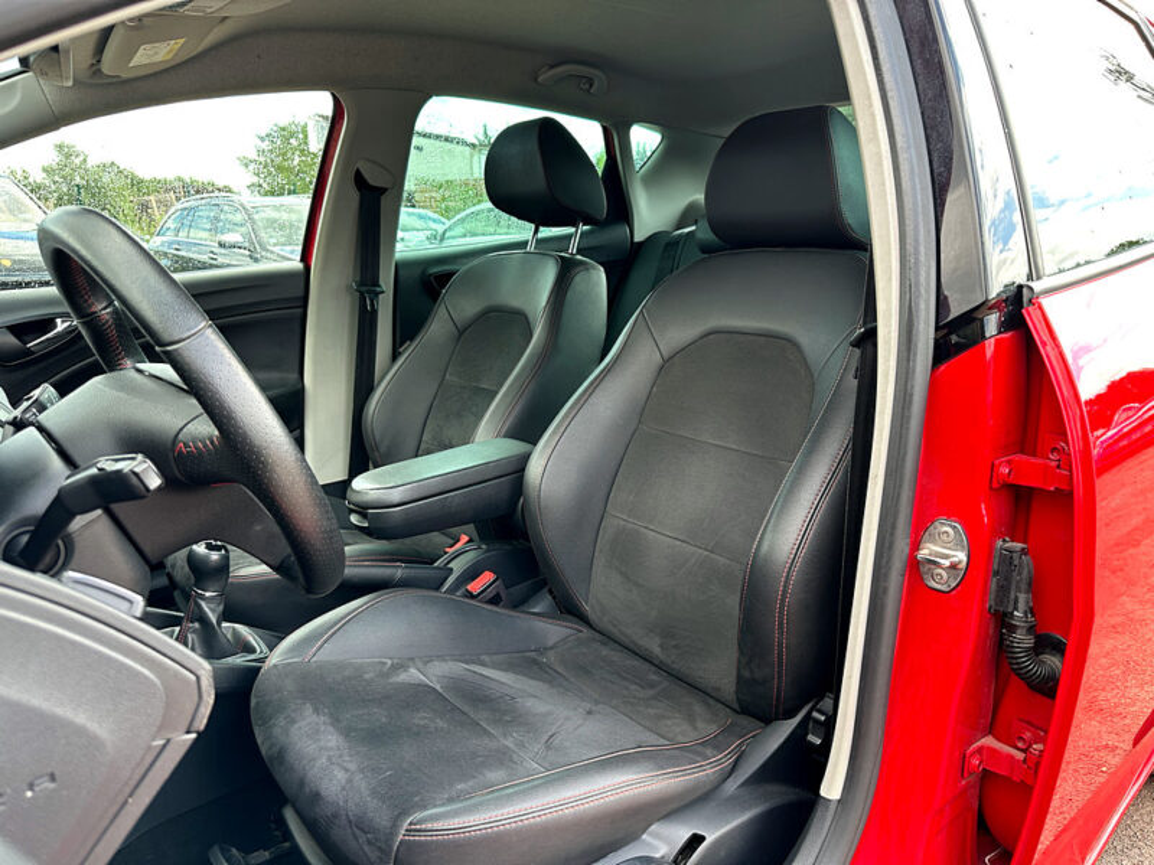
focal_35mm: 24
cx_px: 577
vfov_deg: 56.8
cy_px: 432
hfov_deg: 71.6
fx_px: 800
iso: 80
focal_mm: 6.86
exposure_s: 1/207
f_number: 1.78
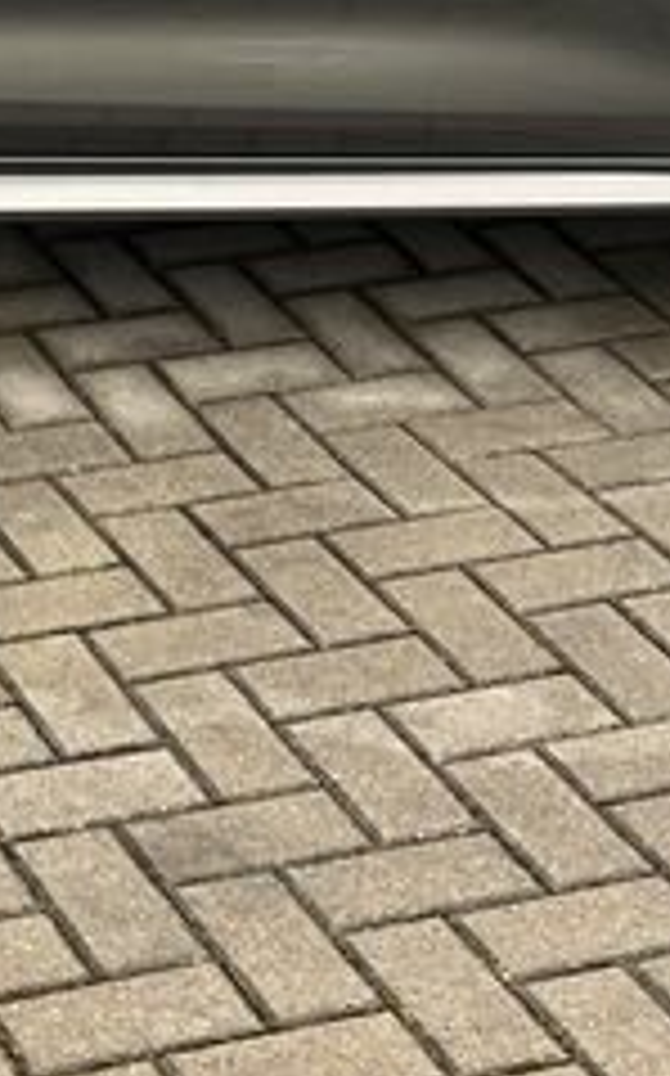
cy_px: -239
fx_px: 3454
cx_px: -265
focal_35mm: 118
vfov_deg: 16.9
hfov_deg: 10.8
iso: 80
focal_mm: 5.1
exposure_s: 1/121
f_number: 1.6
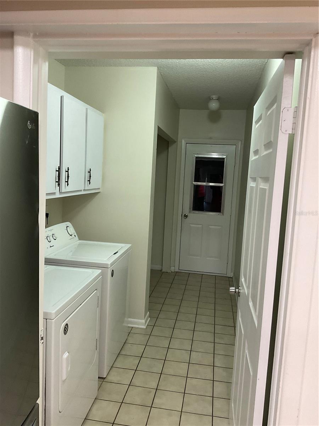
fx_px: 356
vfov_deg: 61.7
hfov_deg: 48.2
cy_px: 213
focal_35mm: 29
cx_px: 160
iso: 80
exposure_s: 1/60
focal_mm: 3
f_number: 1.8
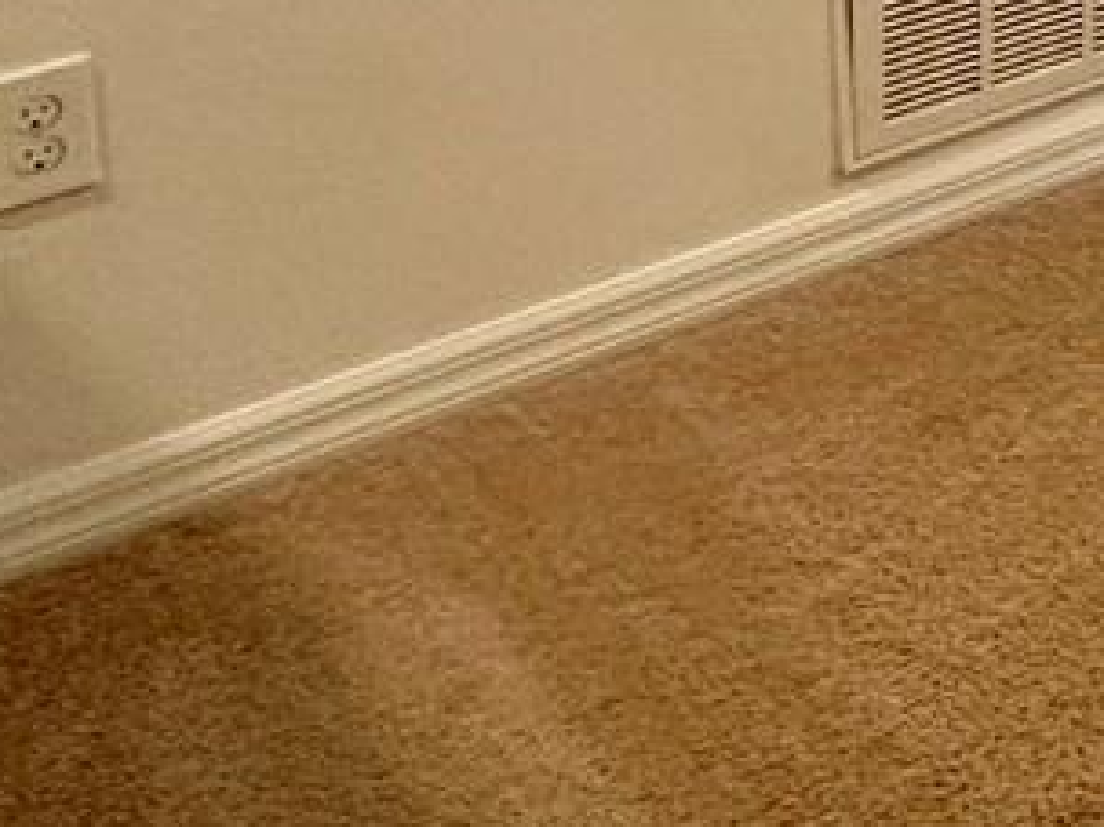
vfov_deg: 16.1
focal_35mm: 74
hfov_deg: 17.7
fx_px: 2359
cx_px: 2248
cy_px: -758
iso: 200
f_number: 2.2
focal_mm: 2.22
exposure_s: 1/60
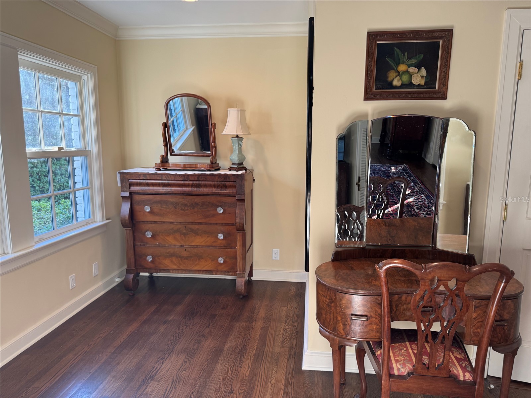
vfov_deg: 56.8
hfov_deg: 71.6
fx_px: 368
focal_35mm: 24
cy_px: 199
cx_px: 266
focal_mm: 6.76
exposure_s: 1/120
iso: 125
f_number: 1.78
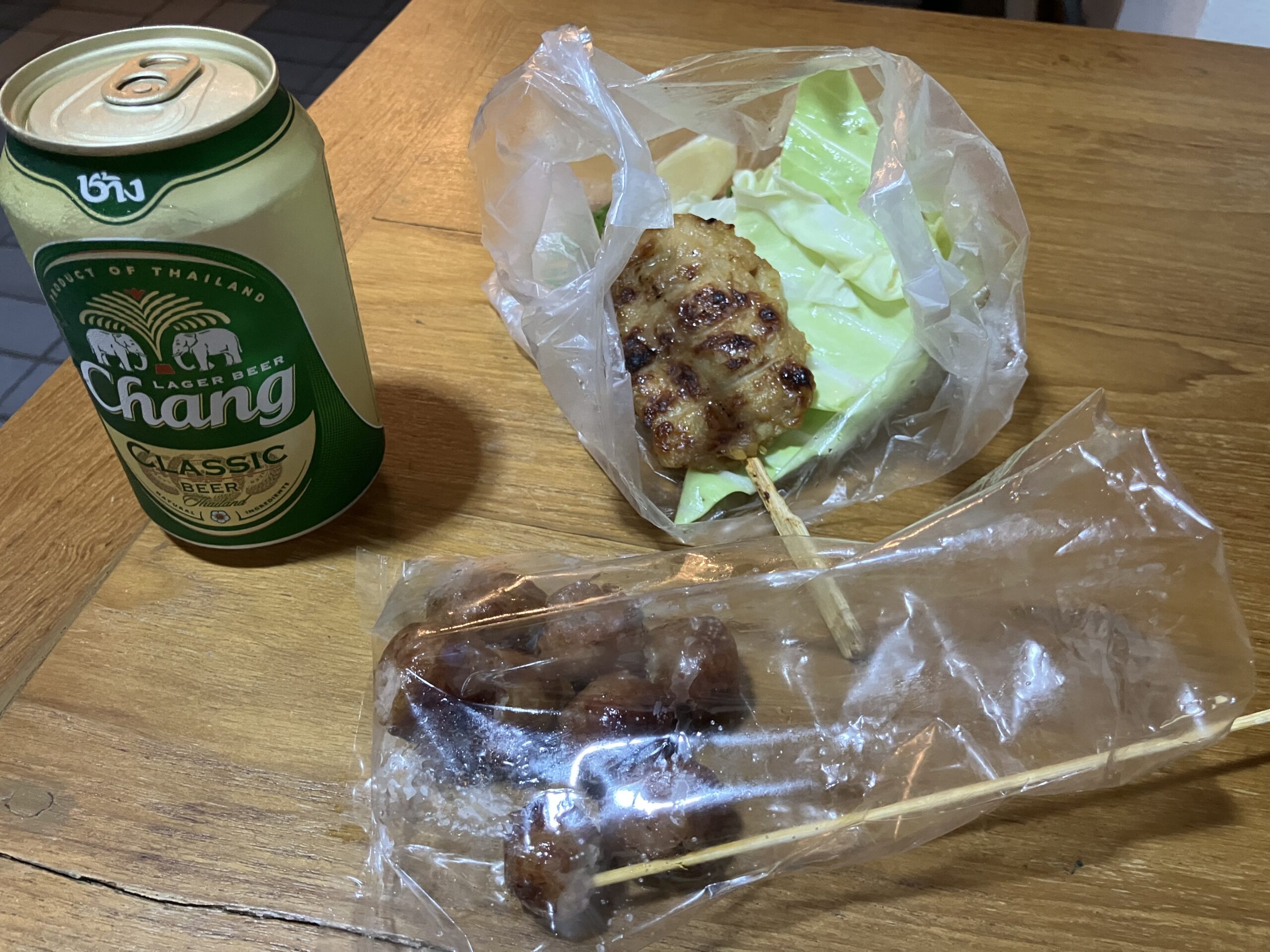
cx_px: 635
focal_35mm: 28
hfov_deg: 63.4
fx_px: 1027
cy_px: 476
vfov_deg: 49.7
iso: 320
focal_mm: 3.99
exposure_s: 1/33
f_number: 1.8
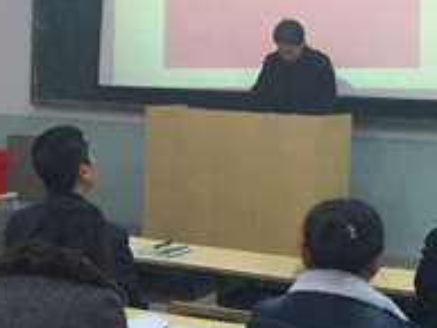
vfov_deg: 16.4
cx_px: 70
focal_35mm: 90
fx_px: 1137
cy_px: 140
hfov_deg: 21.4
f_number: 2.2
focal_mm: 4.15
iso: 100
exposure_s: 1/17
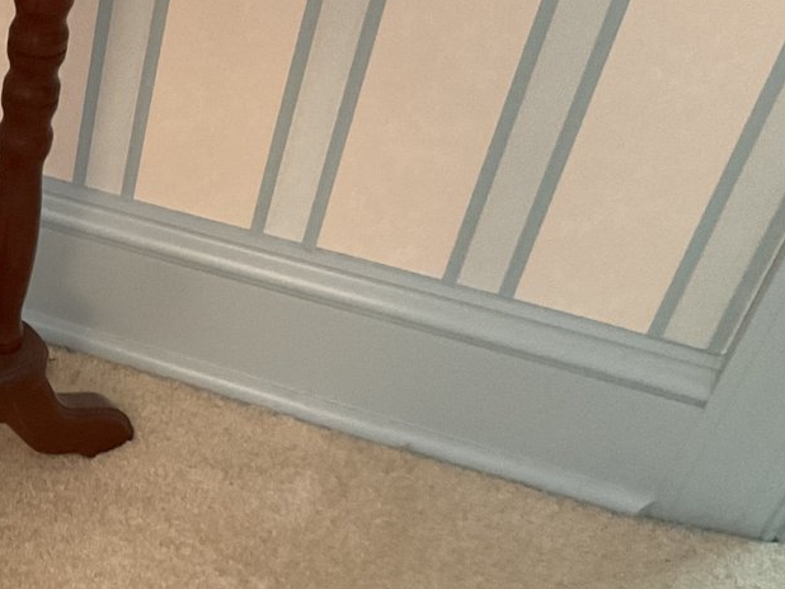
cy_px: 357
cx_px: -151
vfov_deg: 20.7
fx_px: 1611
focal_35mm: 71
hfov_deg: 24.8
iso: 320
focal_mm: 3
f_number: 1.8
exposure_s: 1/30
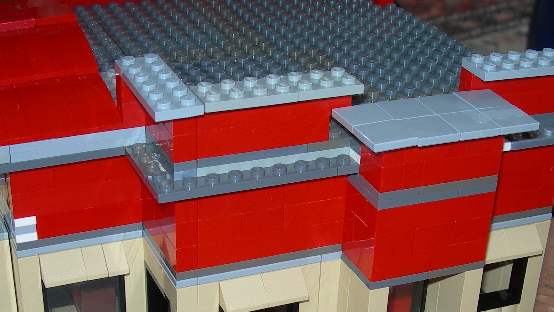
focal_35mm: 72
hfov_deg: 29.3
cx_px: 321
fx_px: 1058
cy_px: 304
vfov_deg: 16.5
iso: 50
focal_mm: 7.8
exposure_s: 1/60.1
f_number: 2.8
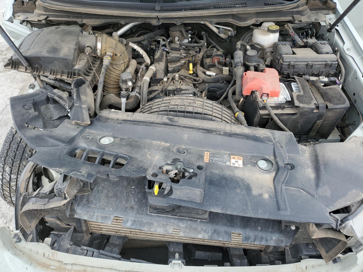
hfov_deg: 67.3
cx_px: 182
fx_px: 273
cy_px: 136
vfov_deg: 53.1
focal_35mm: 26
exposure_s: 1/625
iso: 50
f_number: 1.5
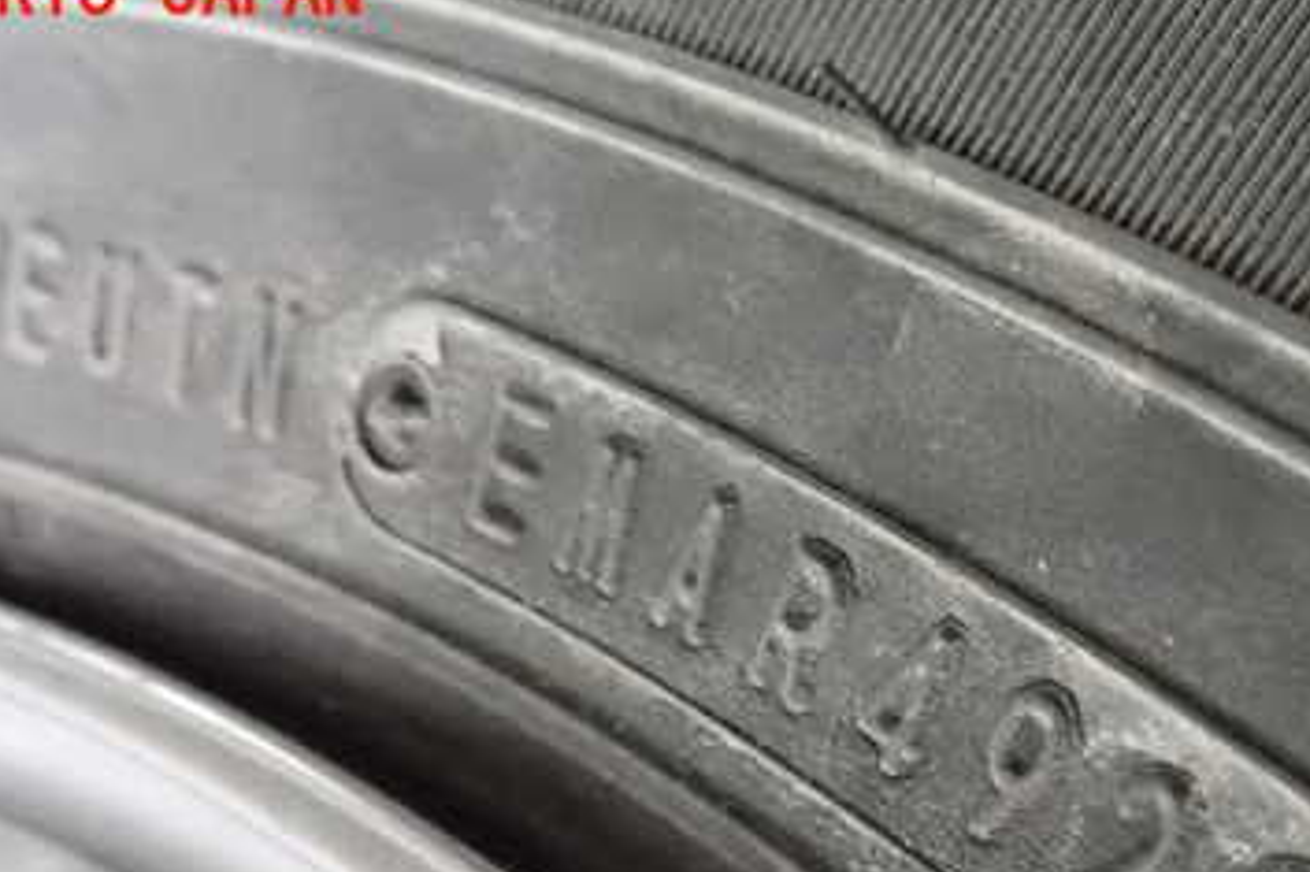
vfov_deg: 24.8
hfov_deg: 37.4
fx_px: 1928
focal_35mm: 53
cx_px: 802
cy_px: 779
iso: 6400
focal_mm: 5.4
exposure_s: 1/320
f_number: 2.3
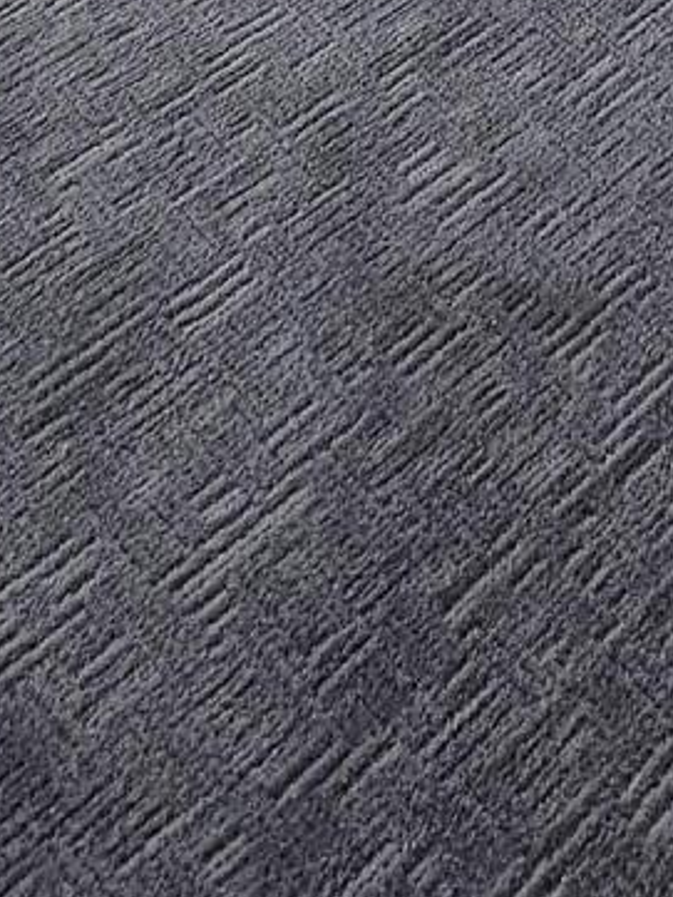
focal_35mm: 72
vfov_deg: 15.5
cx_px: 1192
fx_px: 1865
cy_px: -1210
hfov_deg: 17.0
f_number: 2.2
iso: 100
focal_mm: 2.2
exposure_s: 1/359
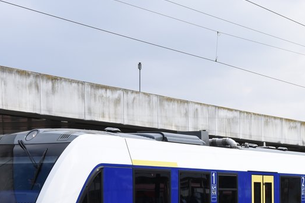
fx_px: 940
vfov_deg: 12.2
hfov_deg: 18.2
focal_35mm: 111
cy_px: 188
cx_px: 266
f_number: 7.1
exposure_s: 1/200
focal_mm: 32
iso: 100
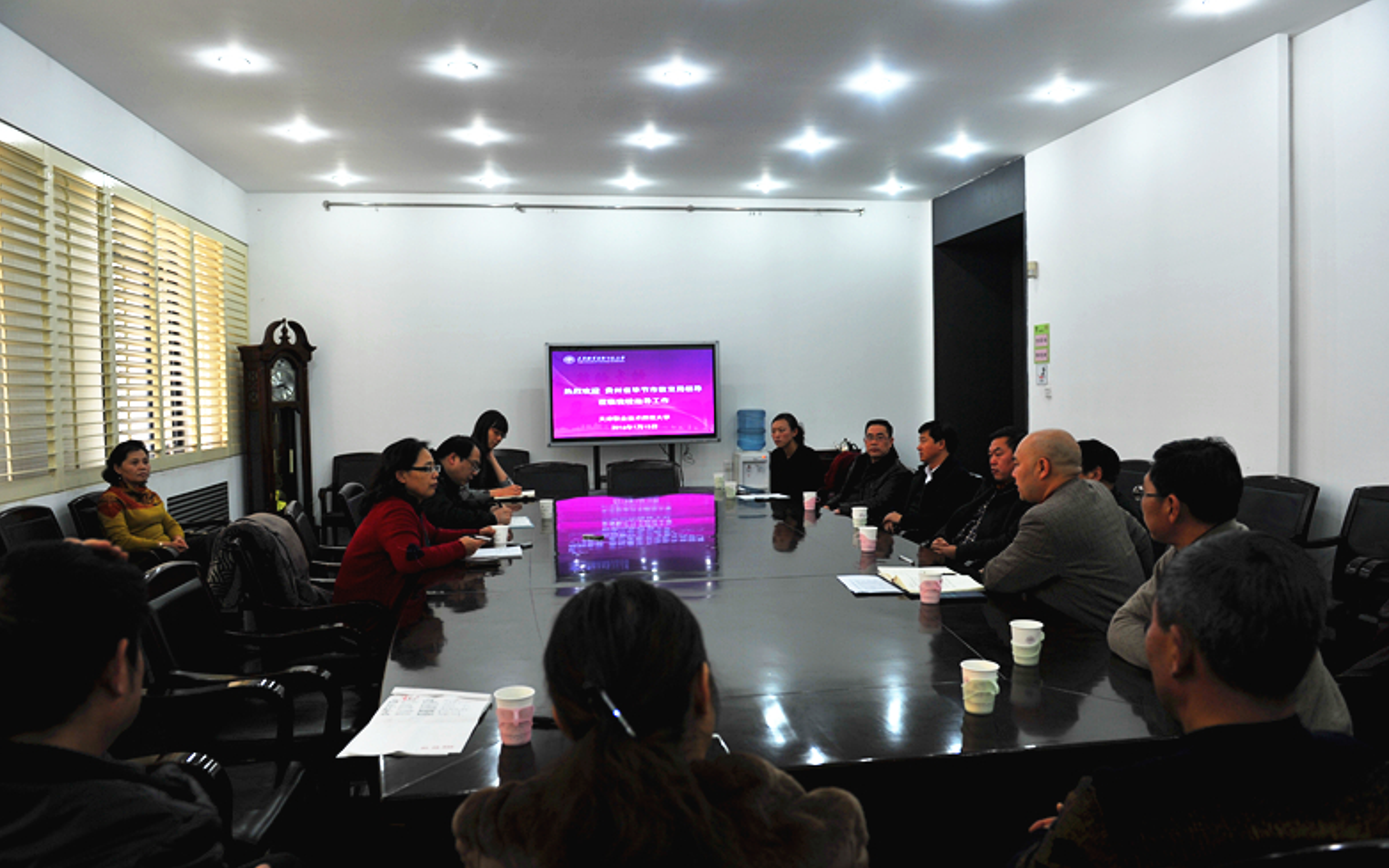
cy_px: 431
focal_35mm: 25
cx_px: 696
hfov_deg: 72.5
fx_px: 947
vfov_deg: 49.3
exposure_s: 1/60
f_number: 4
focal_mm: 24
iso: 280
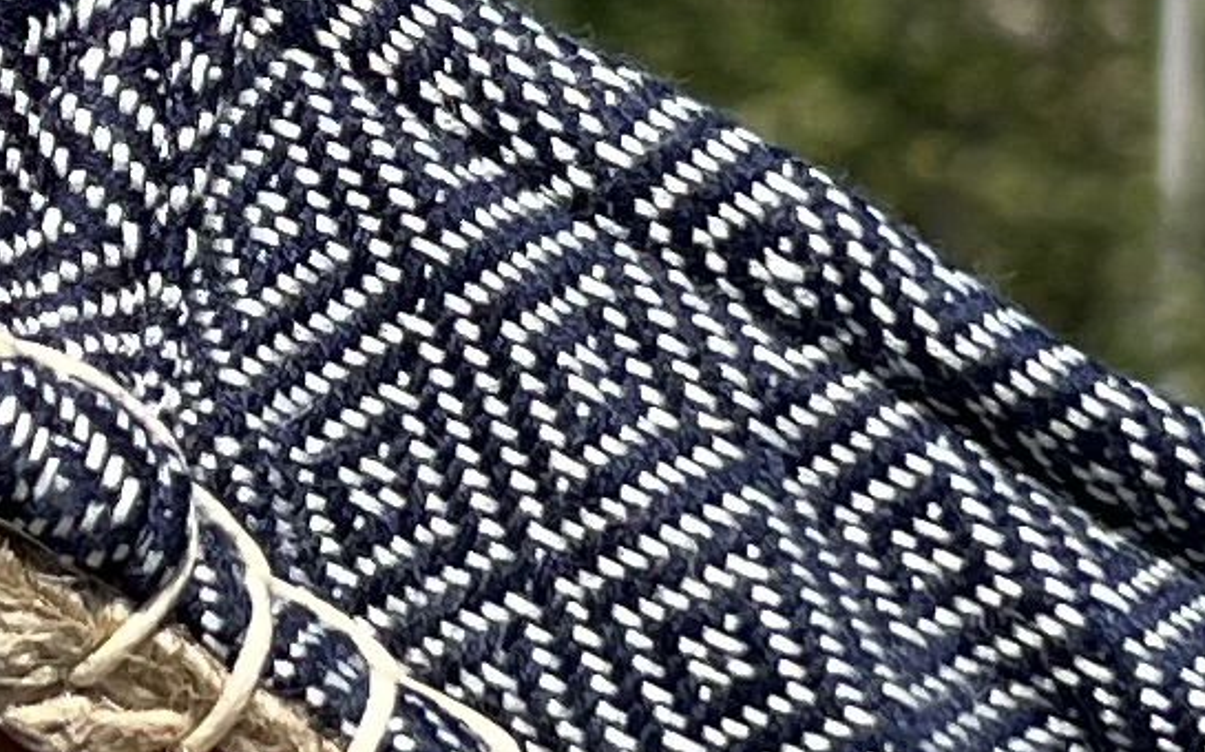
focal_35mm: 204
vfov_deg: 6.4
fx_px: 6696
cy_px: 195
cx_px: 22
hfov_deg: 10.2
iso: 50
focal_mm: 5.7
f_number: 1.5
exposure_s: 1/6211
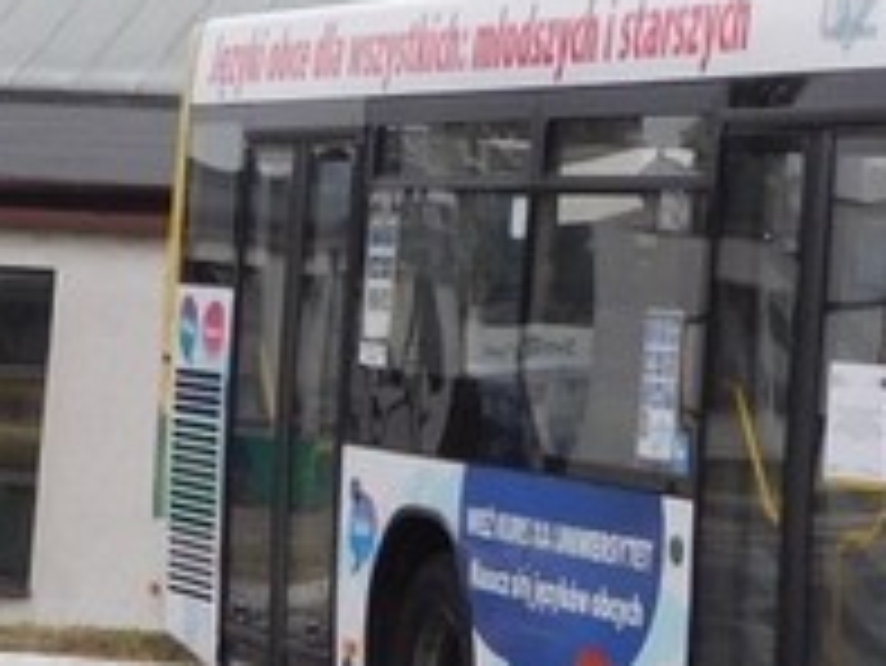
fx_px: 4098
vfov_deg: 9.3
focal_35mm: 160
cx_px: 1493
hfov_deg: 11.6
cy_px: 164
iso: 125
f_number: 3.8
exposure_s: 1/640
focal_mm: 6.2
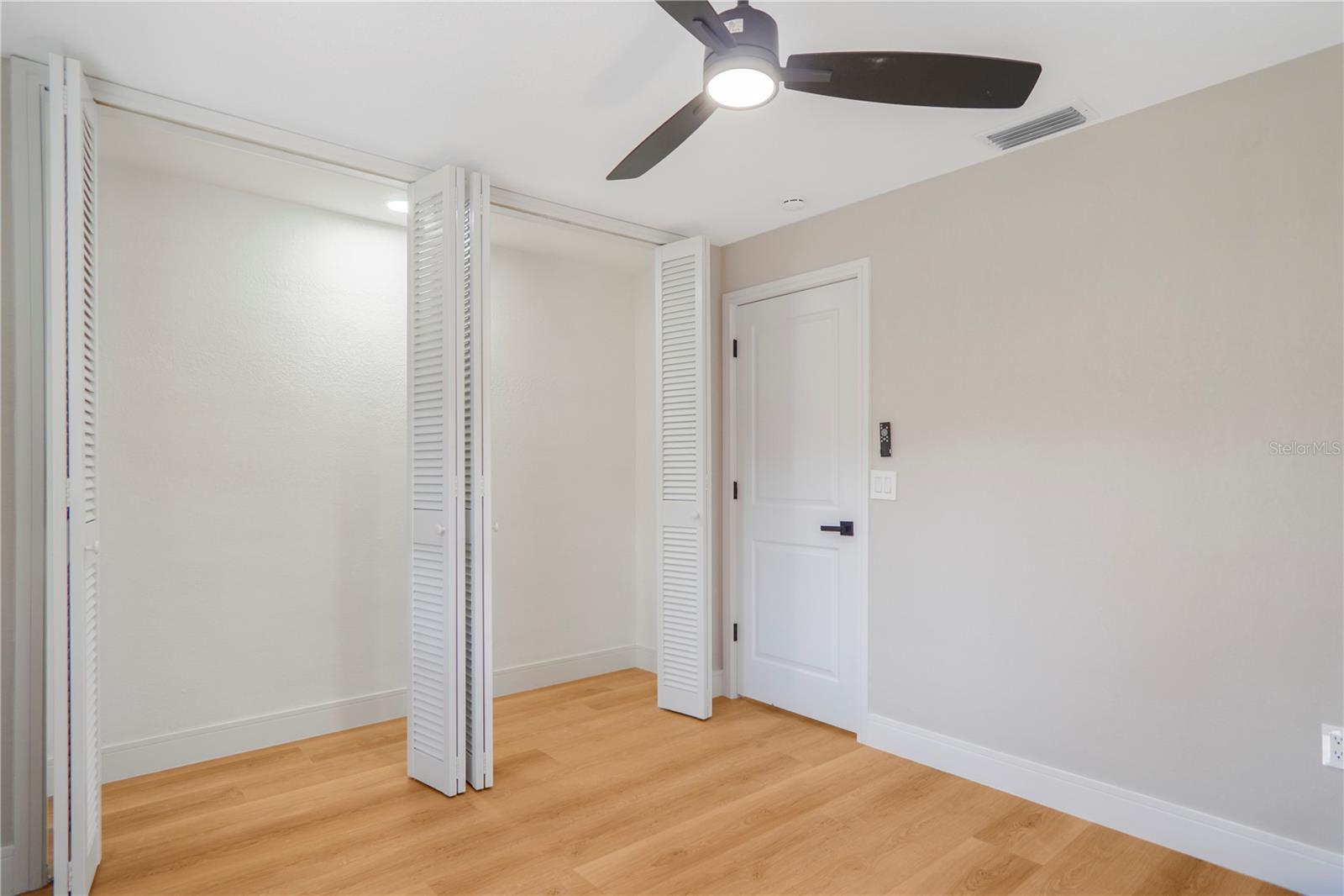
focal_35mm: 18
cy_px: 448
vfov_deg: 67.4
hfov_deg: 90.0
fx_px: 672
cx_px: 672
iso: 100
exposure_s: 1/50
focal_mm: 12
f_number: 2.5
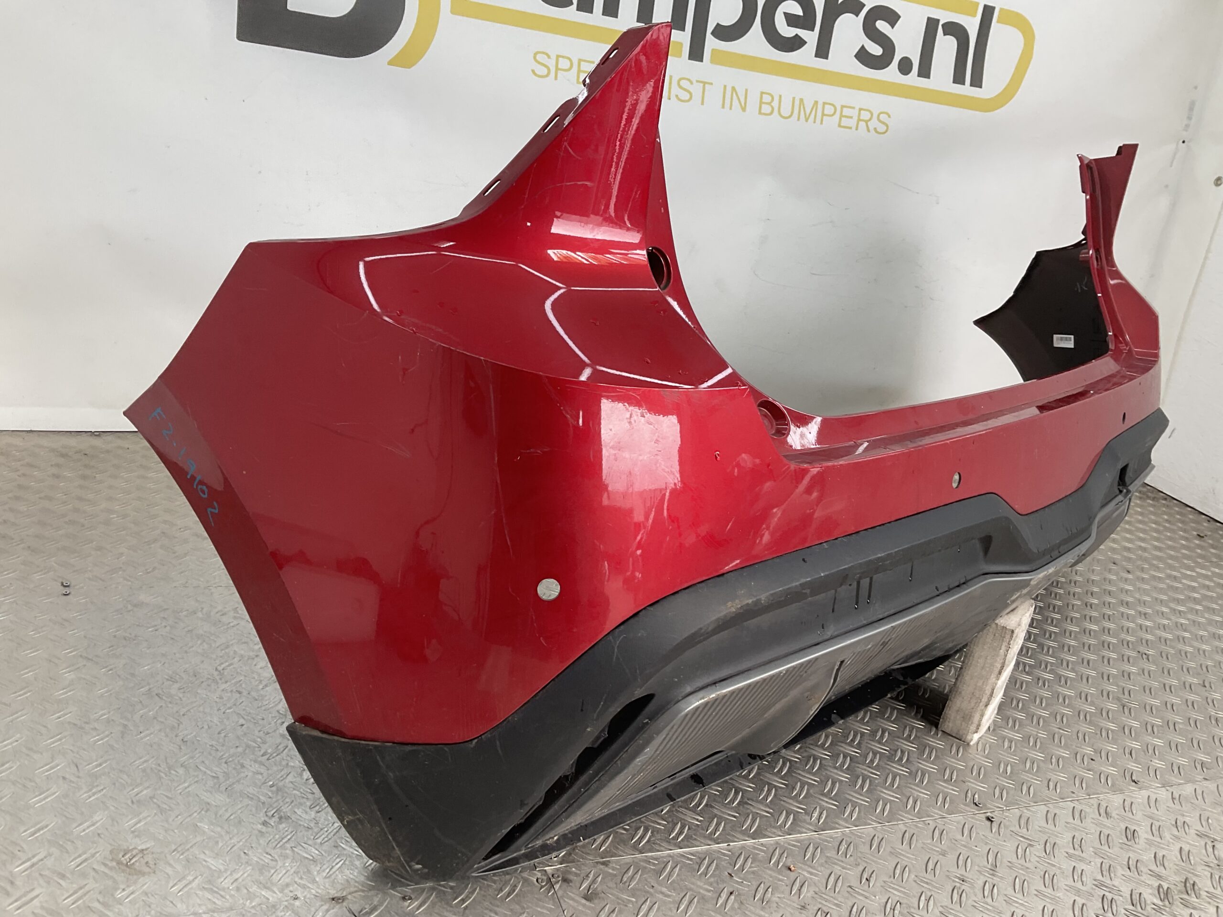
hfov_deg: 61.7
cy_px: 458
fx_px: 1025
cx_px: 612
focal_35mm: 29
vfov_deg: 48.2
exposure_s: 1/120
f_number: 1.8
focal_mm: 3
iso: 20
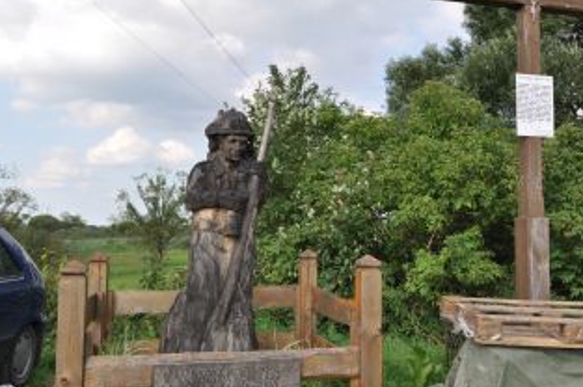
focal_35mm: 39
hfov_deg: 49.1
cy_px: 169
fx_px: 631
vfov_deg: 34.1
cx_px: 369
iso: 200
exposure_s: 1/250
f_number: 9
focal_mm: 18
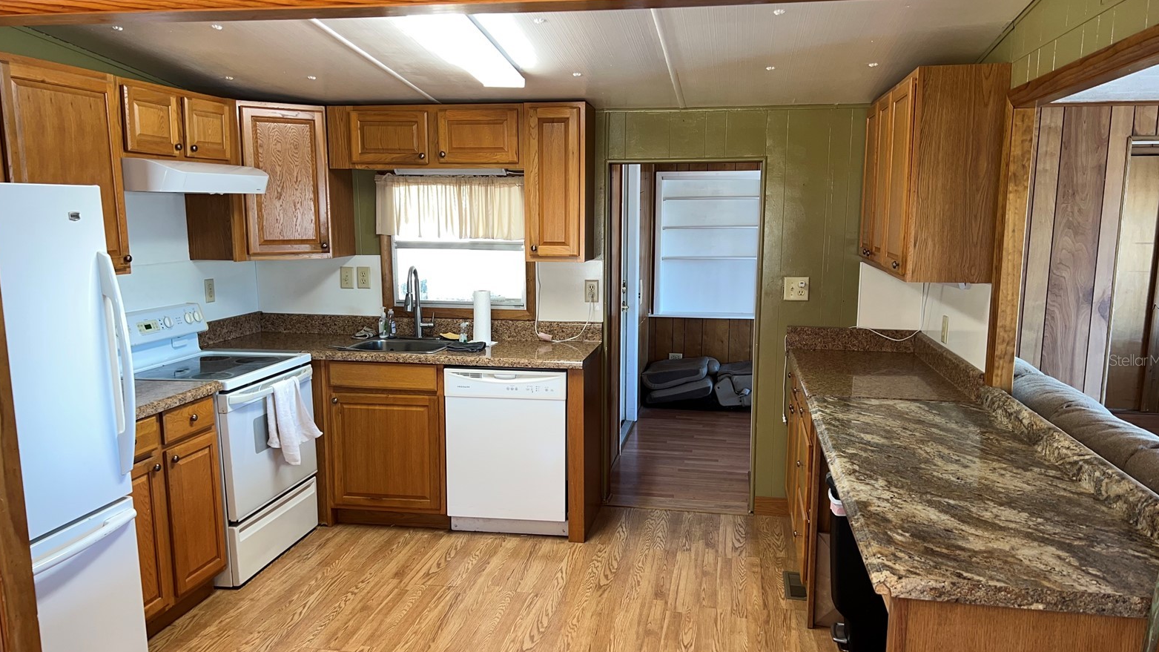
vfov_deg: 40.1
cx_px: 586
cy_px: 360
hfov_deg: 66.1
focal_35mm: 29
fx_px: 891
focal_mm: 5.7
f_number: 1.5
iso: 40
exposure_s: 1/30
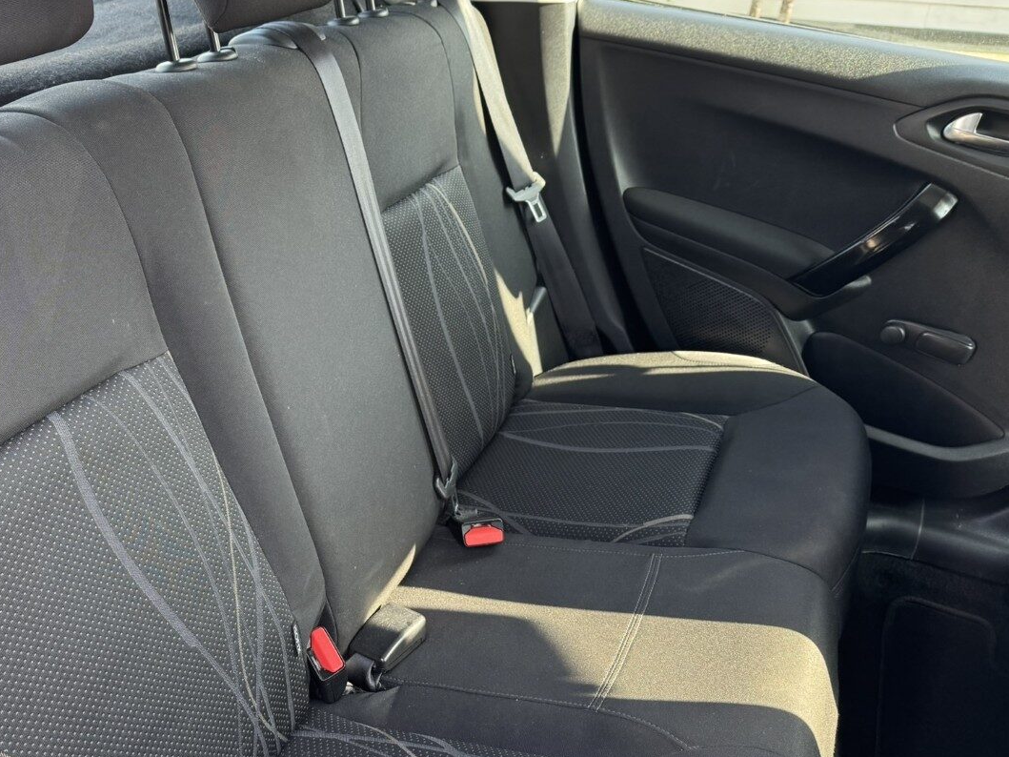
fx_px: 991
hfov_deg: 52.5
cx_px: 308
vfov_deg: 41.8
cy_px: 397
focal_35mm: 34
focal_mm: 6.76
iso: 160
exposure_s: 1/121
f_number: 1.78
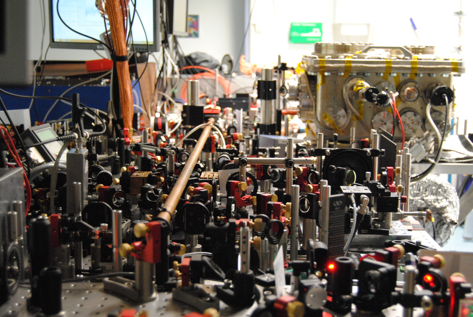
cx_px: 236
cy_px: 158
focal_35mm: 57
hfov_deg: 35.0
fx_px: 750
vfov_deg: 23.8
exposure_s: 1/25
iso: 1600
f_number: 4.8
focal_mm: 38
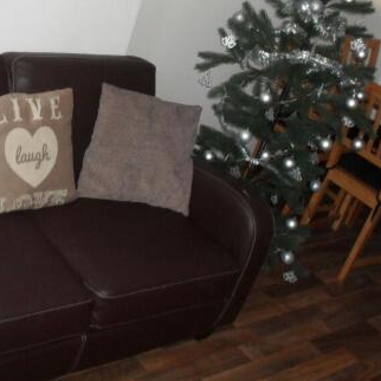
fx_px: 697
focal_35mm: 56
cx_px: 122
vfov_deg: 30.3
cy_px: 126
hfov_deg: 30.3
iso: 200
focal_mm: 6.3
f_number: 3.2
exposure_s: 1/45
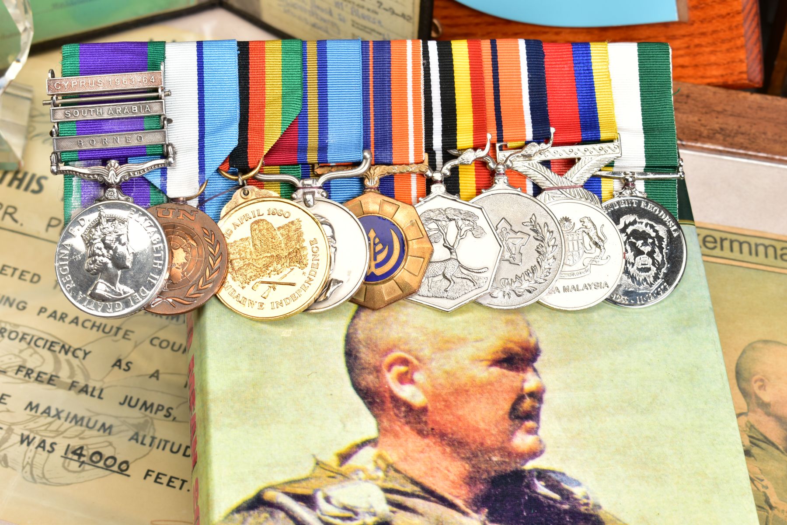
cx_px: 394
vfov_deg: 17.5
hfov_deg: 26.0
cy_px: 262
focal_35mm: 78
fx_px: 1705
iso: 100
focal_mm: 52
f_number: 10
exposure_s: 1/100
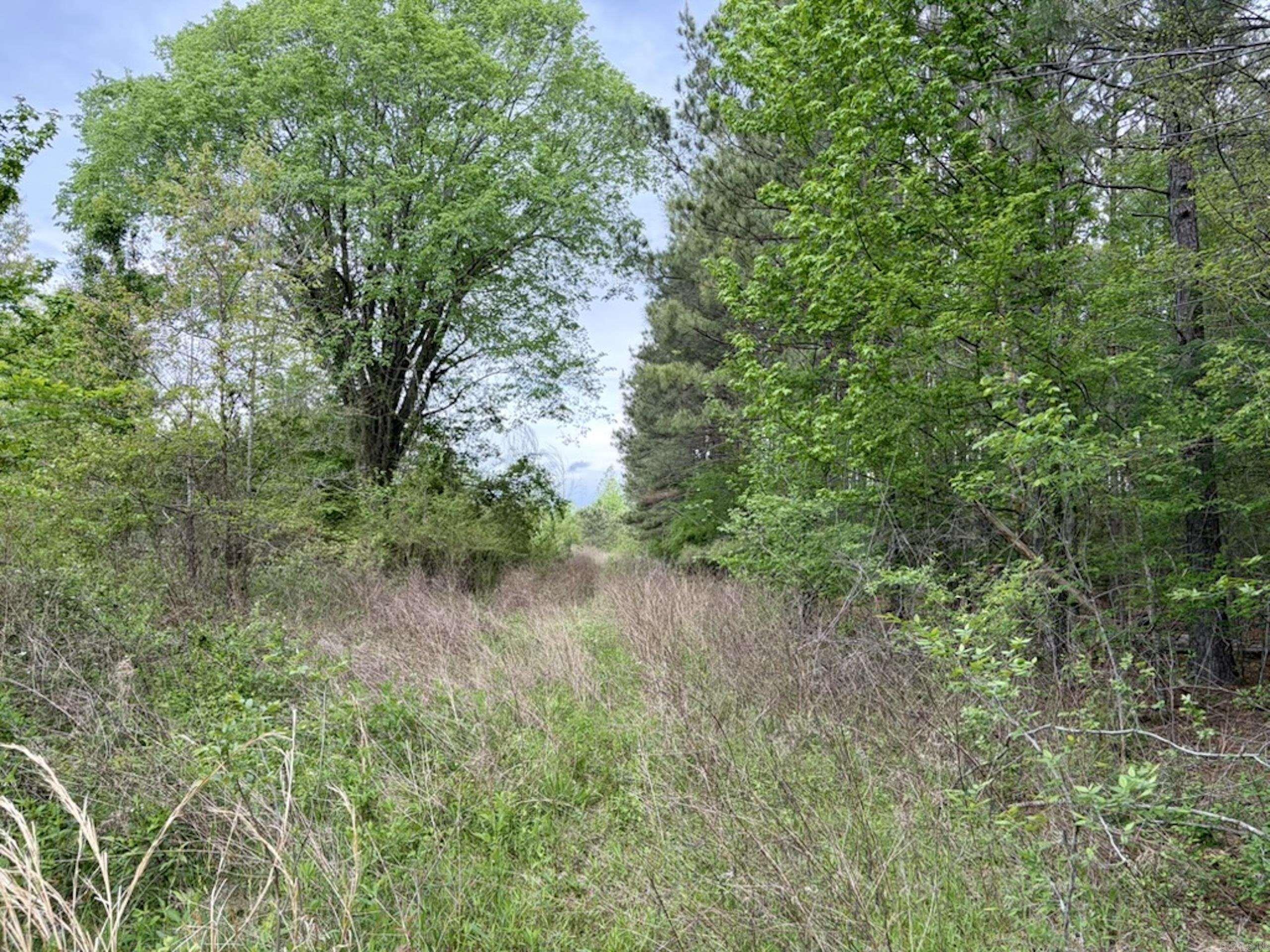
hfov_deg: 67.3
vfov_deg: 53.1
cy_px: 476
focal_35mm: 26
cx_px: 635
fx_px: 954
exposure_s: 1/489
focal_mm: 5.96
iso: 64
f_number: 1.6
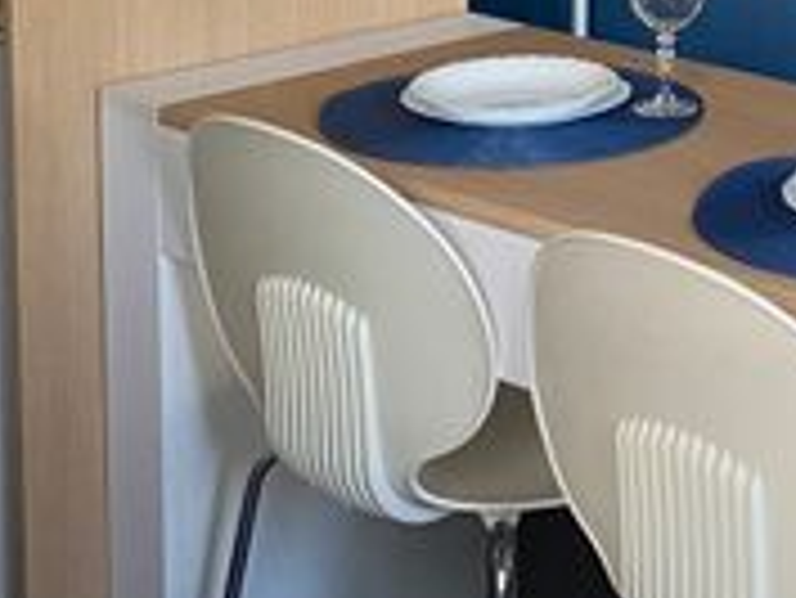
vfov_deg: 16.1
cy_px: -121
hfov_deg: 20.8
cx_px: 949
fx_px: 2025
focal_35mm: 88
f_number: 1.8
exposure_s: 1/100
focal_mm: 4.25
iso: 125
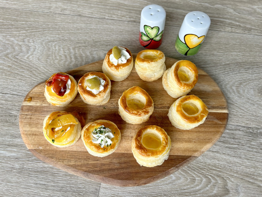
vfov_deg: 53.1
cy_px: 98
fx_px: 197
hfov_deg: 67.3
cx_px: 131
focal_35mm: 26
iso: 40
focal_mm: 5.7
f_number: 1.5
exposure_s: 1/192
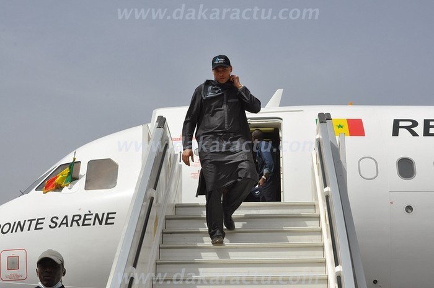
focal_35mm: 82
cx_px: 217
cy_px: 144
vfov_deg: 16.5
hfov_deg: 24.7
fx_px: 993
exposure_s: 1/320
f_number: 18
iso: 250
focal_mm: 55
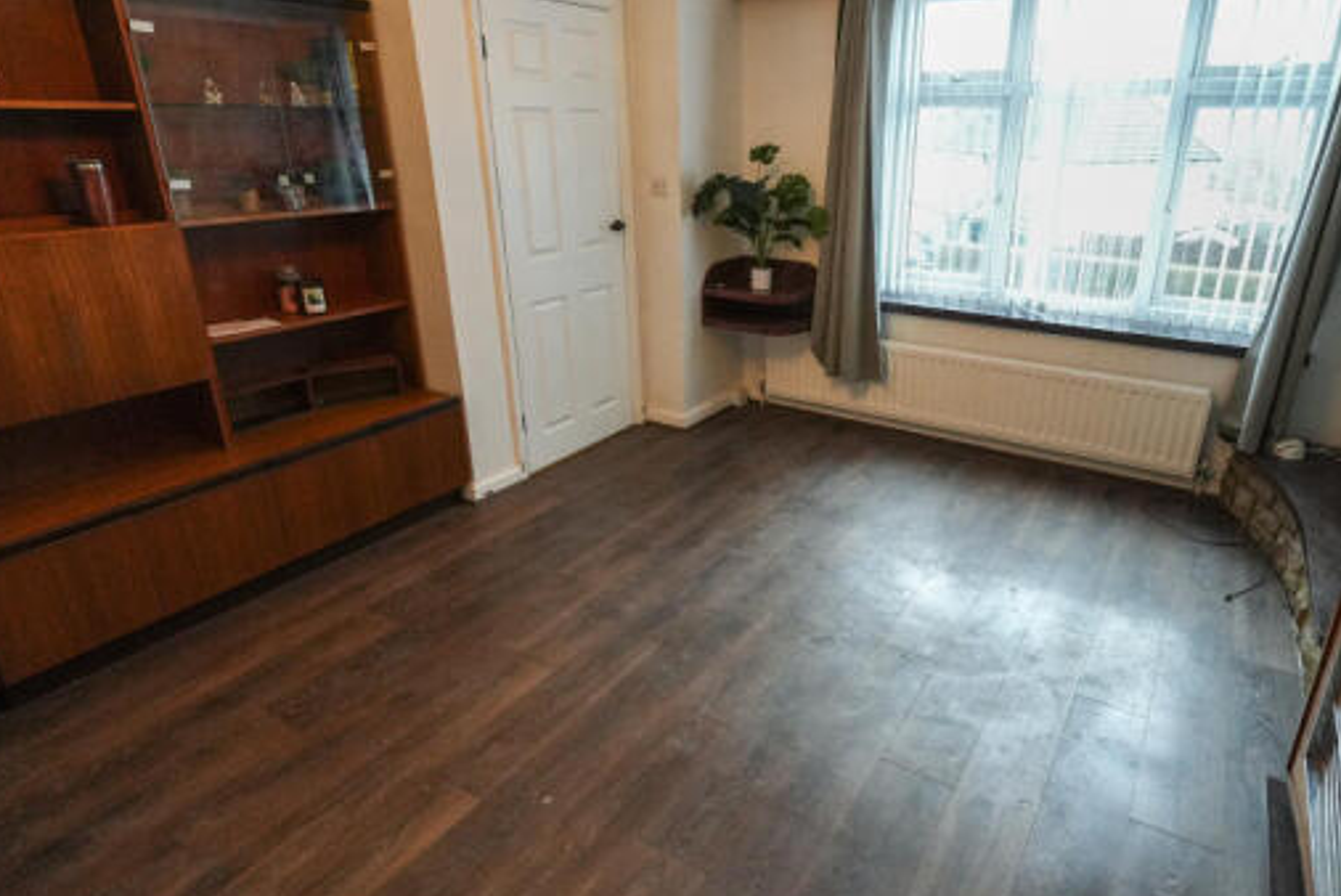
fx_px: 832
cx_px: 767
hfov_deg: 77.3
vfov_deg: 56.6
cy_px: 428
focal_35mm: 22
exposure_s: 1/160
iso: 3200
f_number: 4
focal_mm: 11.5
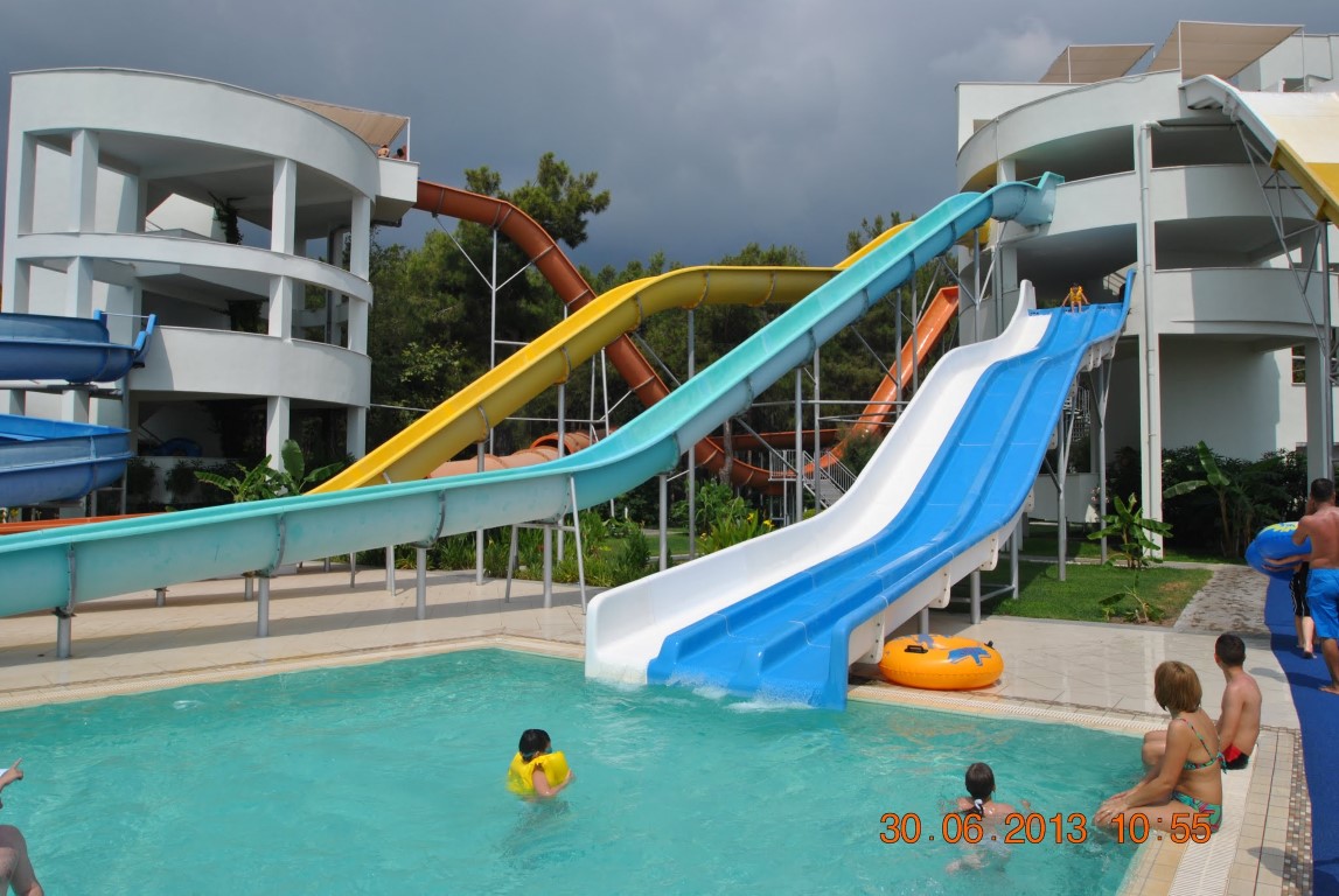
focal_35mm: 26
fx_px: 950
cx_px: 670
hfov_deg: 70.4
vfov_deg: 50.5
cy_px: 448
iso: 100
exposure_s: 1/400
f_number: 10
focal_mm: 17
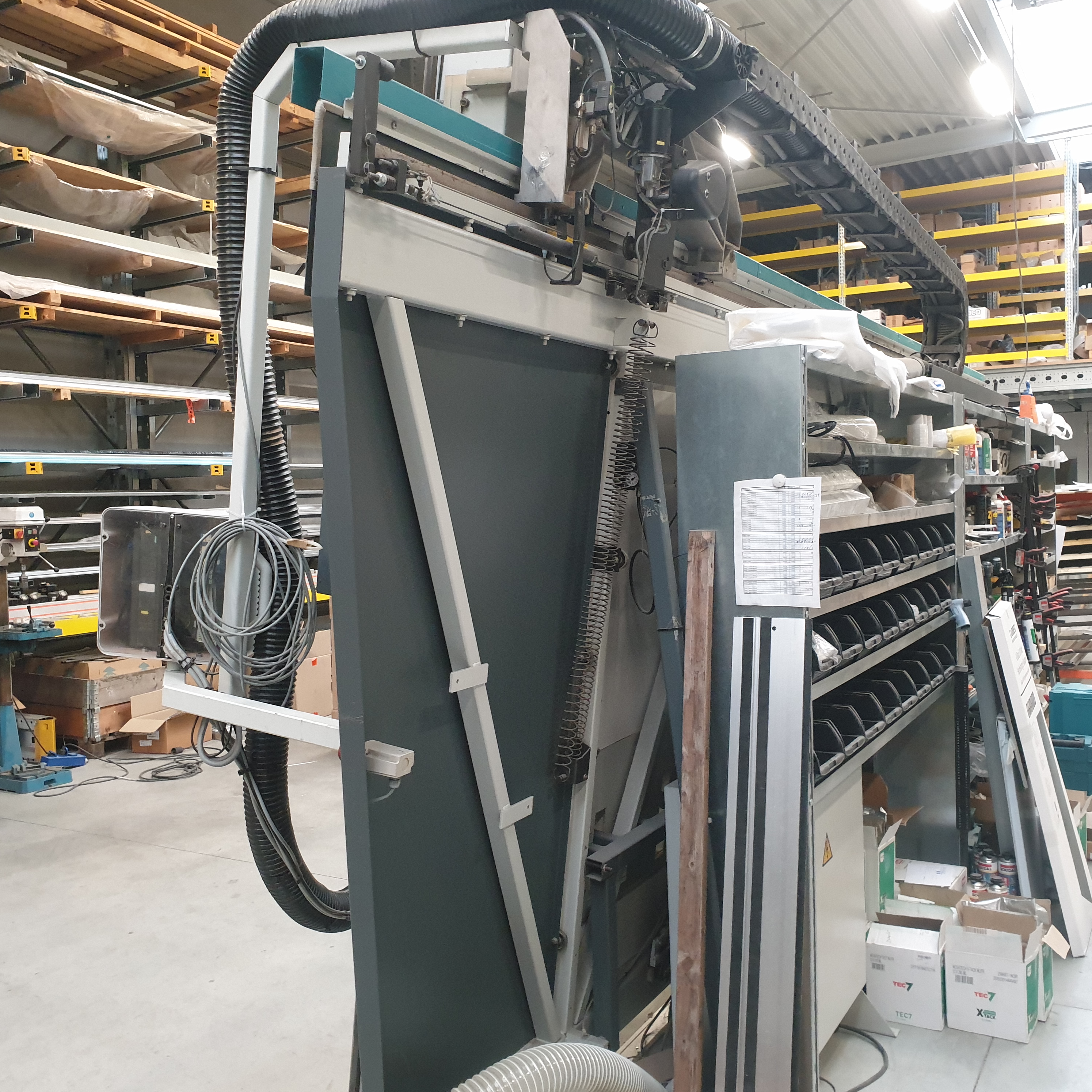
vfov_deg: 52.5
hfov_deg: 52.5
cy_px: 548
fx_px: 1106
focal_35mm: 31
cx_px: 566
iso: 320
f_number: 2.4
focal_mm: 4.3
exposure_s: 1/33
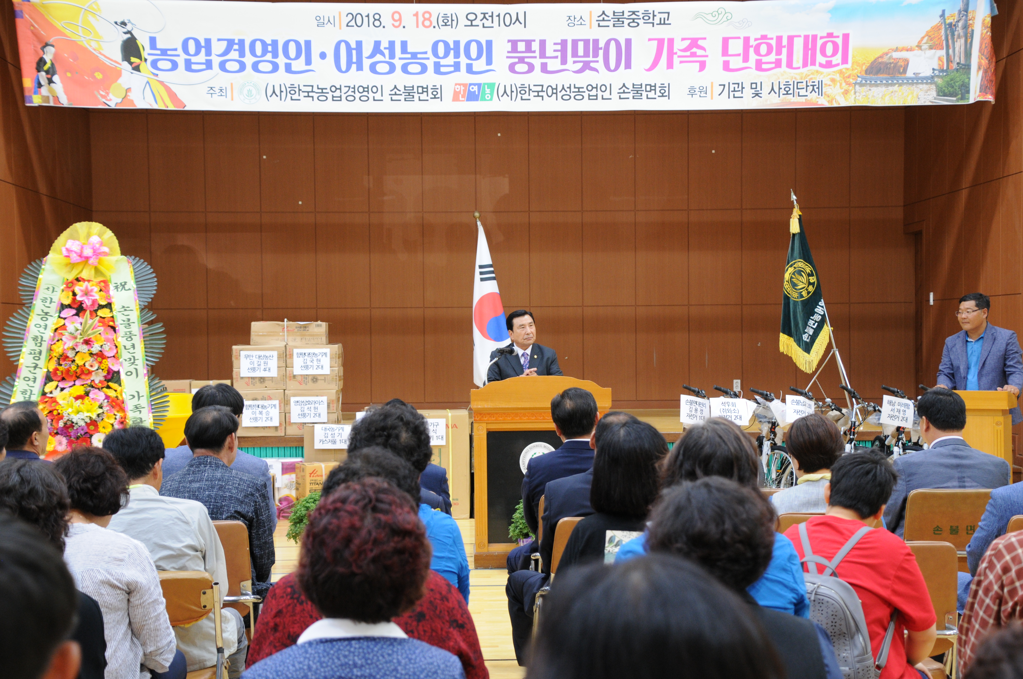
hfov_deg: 30.5
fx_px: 1873
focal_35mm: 66
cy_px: 340
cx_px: 512
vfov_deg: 20.6
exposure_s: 1/25
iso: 640
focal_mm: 44
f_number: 4.5
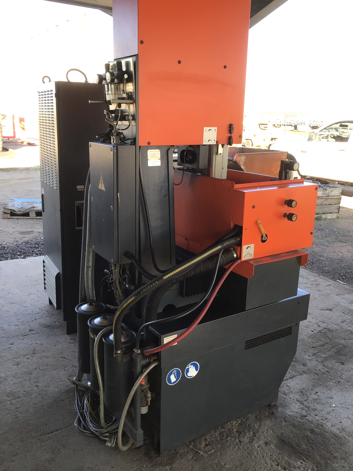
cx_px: 176
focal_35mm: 31
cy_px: 236
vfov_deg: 58.4
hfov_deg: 45.4
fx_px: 422
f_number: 2.4
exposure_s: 1/120
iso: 32
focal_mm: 3.3
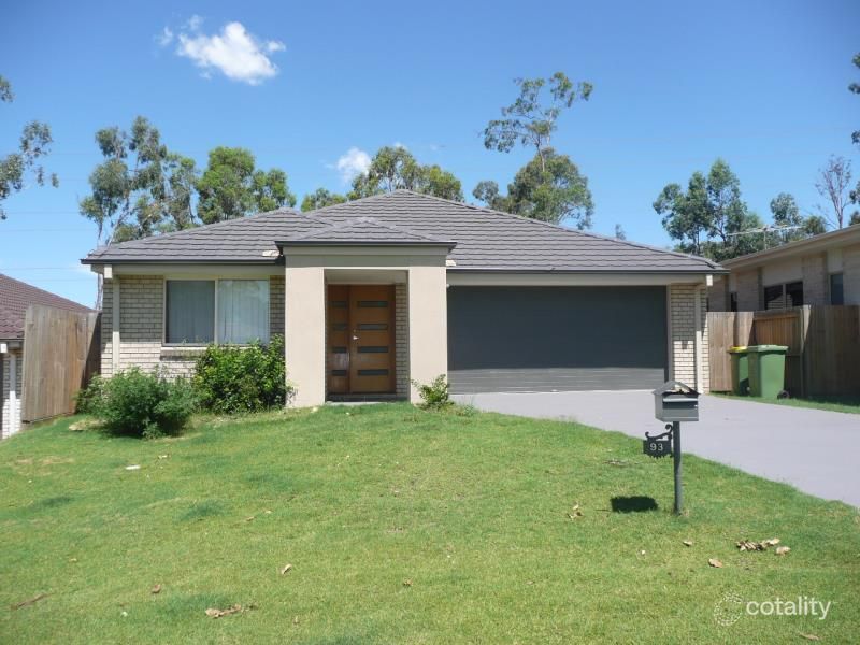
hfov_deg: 63.4
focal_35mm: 28
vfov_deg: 49.7
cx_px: 430
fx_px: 696
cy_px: 322
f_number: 3.3
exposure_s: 1/800
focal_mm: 4.6
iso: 100
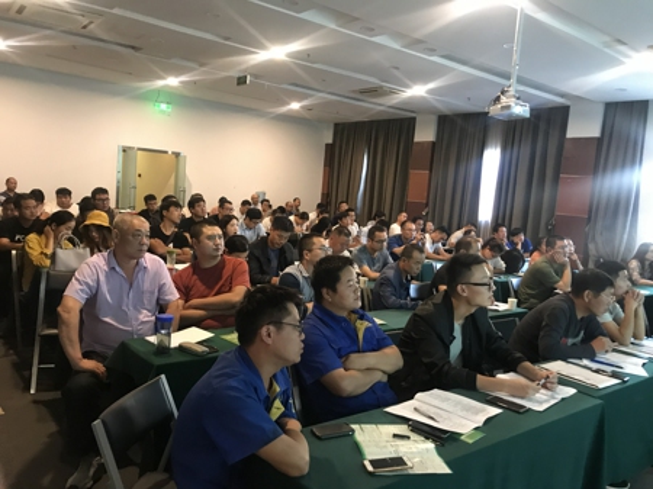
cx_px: 326
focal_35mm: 28
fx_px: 528
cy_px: 244
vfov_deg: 49.7
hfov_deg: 63.5
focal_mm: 3.99
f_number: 1.8
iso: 100
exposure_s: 1/11
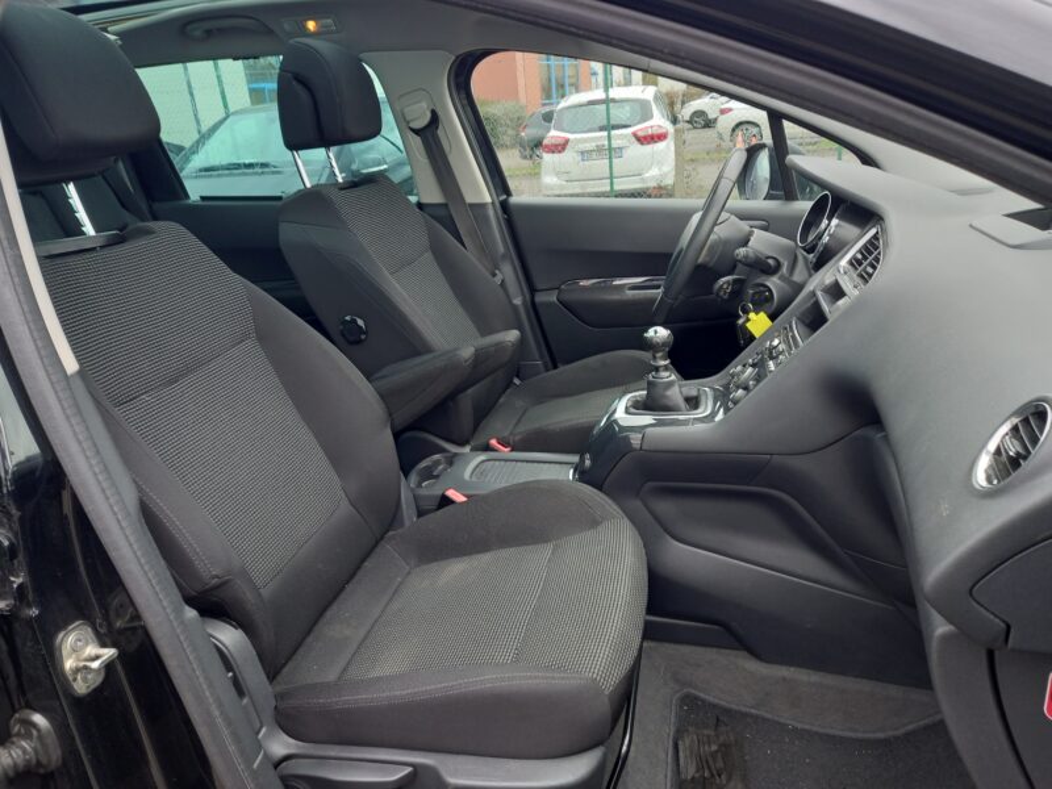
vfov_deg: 54.9
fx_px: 760
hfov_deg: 69.4
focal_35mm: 25
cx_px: 526
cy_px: 394
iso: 40
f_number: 2
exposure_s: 1/50
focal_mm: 4.6
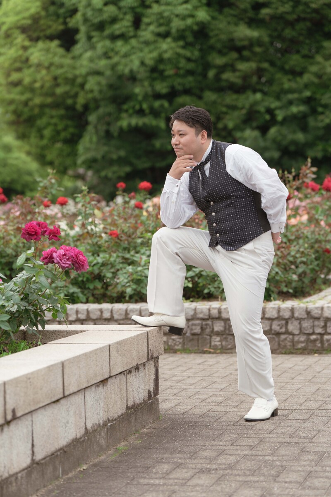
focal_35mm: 96
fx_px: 1324
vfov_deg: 21.2
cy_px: 248
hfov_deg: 14.3
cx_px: 166
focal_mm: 96
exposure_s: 1/500
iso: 160
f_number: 3.2
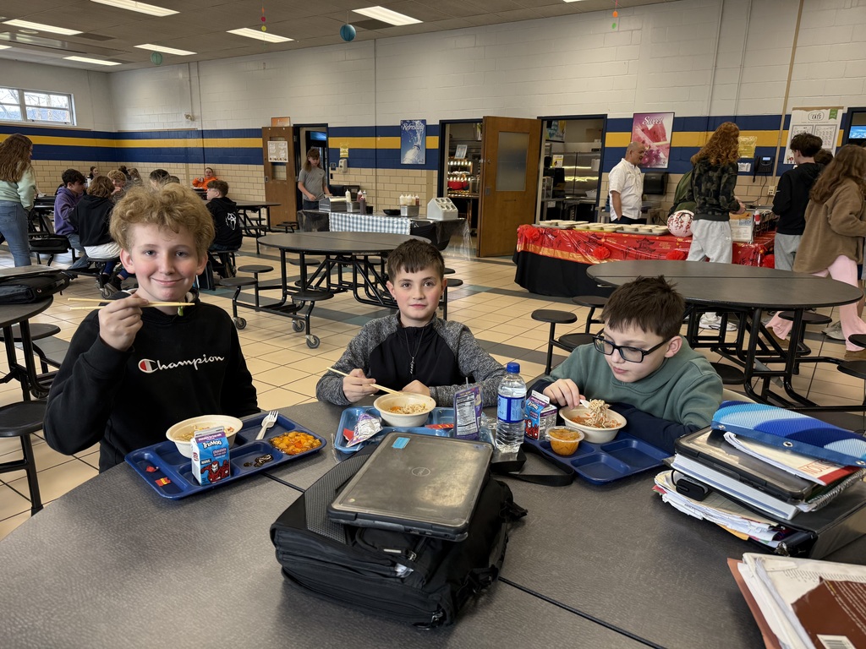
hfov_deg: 71.6
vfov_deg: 56.8
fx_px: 600
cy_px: 324
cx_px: 433
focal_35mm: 24
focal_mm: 6.76
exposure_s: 1/120
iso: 100
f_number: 1.78
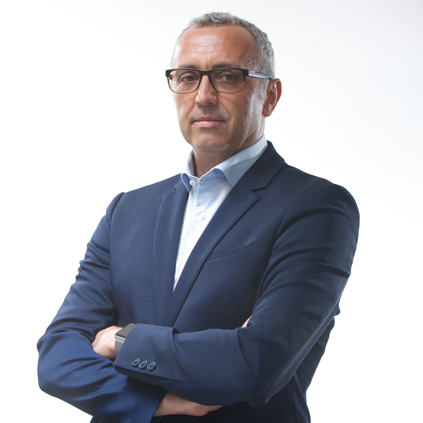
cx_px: 136
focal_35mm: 90
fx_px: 1244
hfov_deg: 19.2
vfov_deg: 19.3
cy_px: 210
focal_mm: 70
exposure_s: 1/200
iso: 63
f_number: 4.5
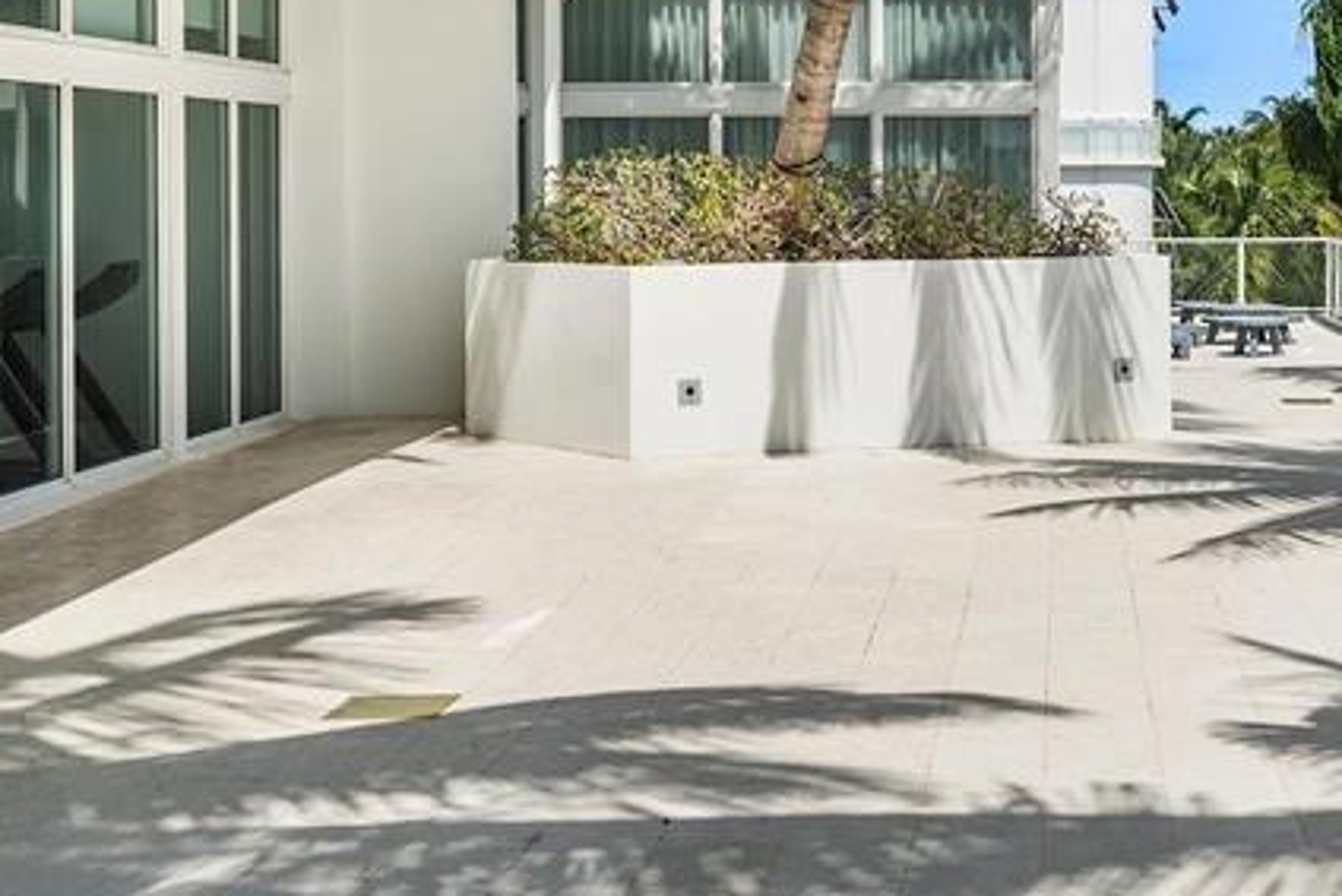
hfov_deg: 30.1
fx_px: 2461
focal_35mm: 66
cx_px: 988
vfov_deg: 20.3
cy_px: 141
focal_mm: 35
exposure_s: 1/30
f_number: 7.1
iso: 100
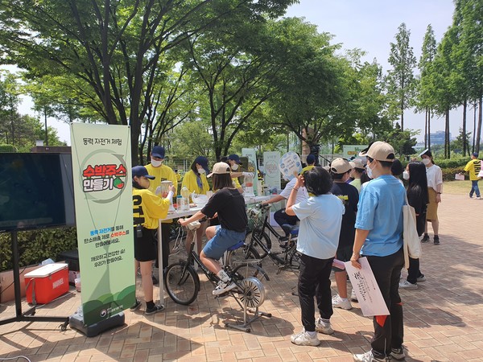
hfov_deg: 67.3
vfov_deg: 53.1
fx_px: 363
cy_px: 181
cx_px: 242
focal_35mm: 26
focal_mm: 4.3
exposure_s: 1/1352
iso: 50
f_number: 2.4
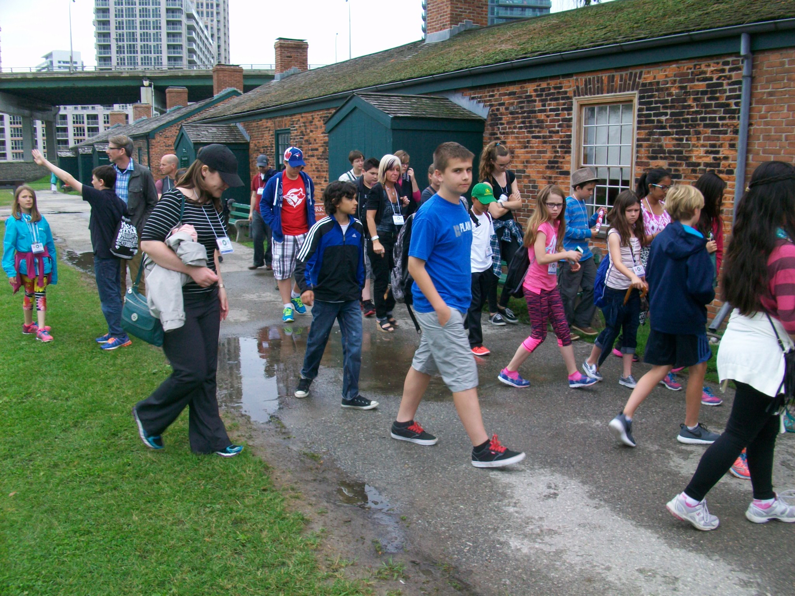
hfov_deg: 56.8
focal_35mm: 32
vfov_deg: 44.2
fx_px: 735
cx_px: 398
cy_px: 298
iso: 64
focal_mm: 5.7
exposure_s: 1/80
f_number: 2.8
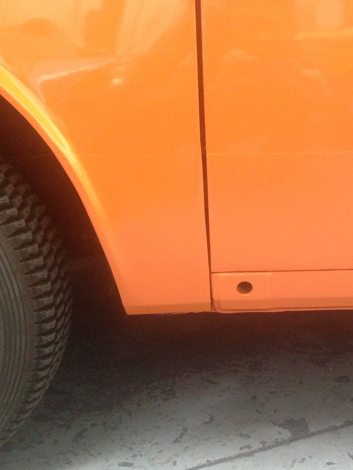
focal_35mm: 45
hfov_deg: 31.6
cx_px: 267
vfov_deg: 42.1
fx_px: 612
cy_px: 237
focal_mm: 4.13
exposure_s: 1/17
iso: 400
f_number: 2.4
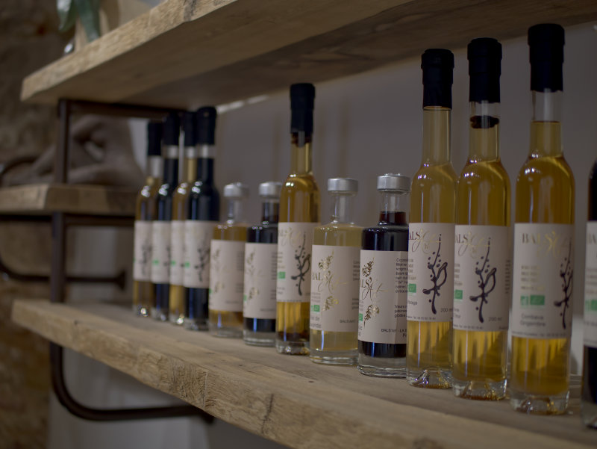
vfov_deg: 29.1
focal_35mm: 50
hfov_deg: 38.2
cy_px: 224
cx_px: 298
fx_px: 863
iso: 200
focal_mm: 25
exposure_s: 1/80
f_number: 1.7
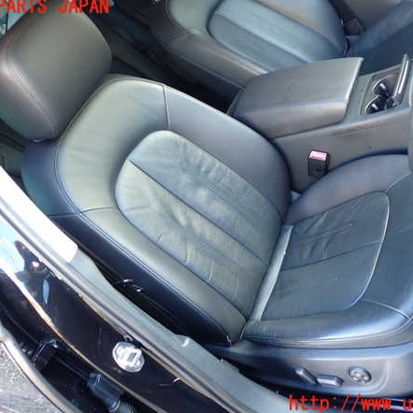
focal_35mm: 36
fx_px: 486
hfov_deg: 46.0
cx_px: 220
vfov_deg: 46.0
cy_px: 206
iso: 200
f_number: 2.3
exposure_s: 1/30
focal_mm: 5.4
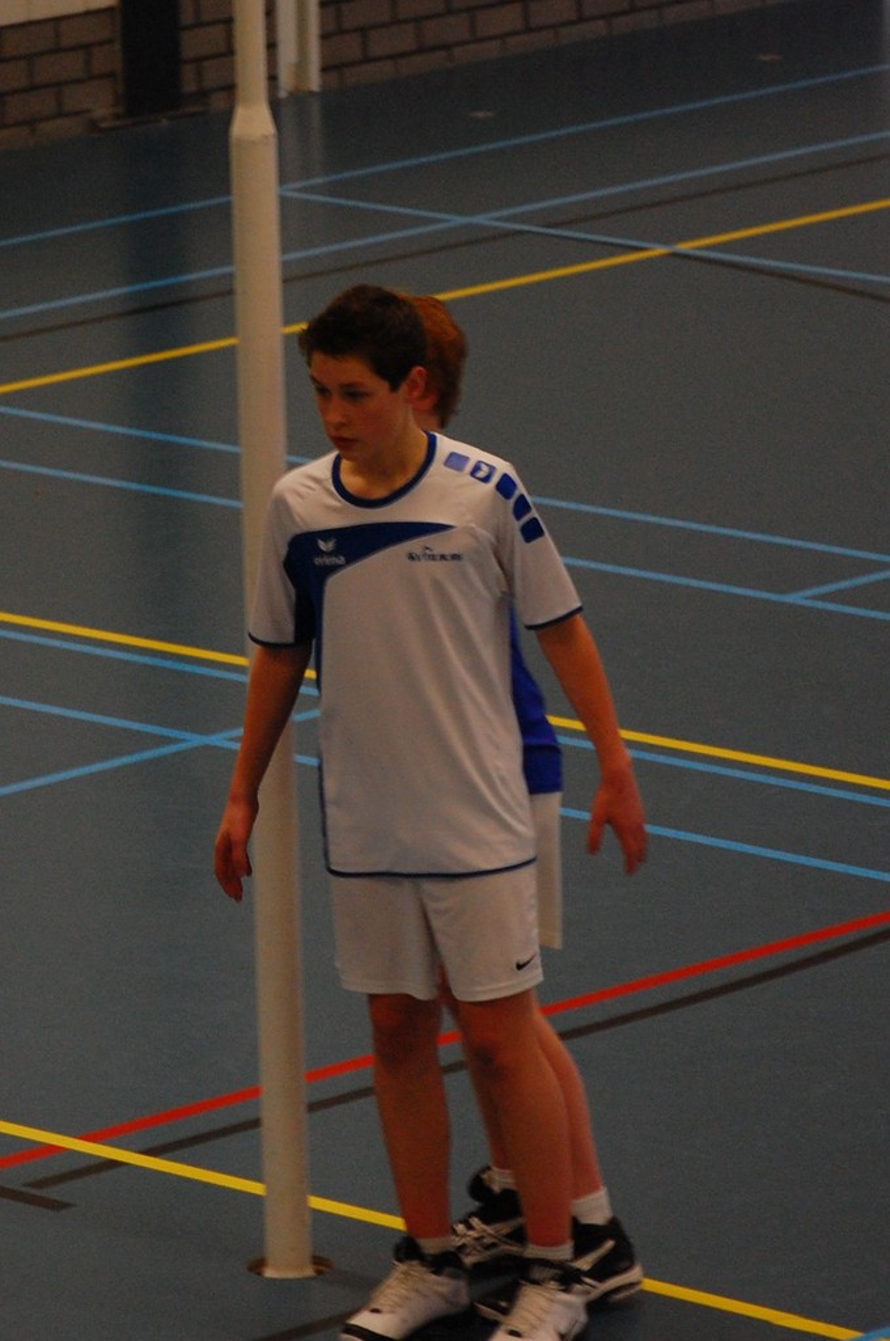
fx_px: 5689
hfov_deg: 8.9
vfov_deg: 13.4
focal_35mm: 153
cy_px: 670
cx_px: 445
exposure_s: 1/60
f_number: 4.8
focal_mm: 102
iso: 800
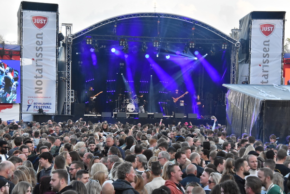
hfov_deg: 17.1
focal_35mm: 120
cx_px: 145
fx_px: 967
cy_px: 97
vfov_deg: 11.4
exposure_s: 1/1000
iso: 4000
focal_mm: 80
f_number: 7.1
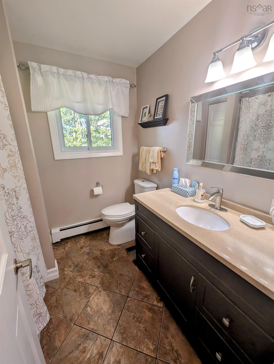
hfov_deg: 90.0
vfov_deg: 106.1
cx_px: 137
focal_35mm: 13
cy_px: 182
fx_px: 137
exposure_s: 1/120
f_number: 2.2
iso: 83
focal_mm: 1.95
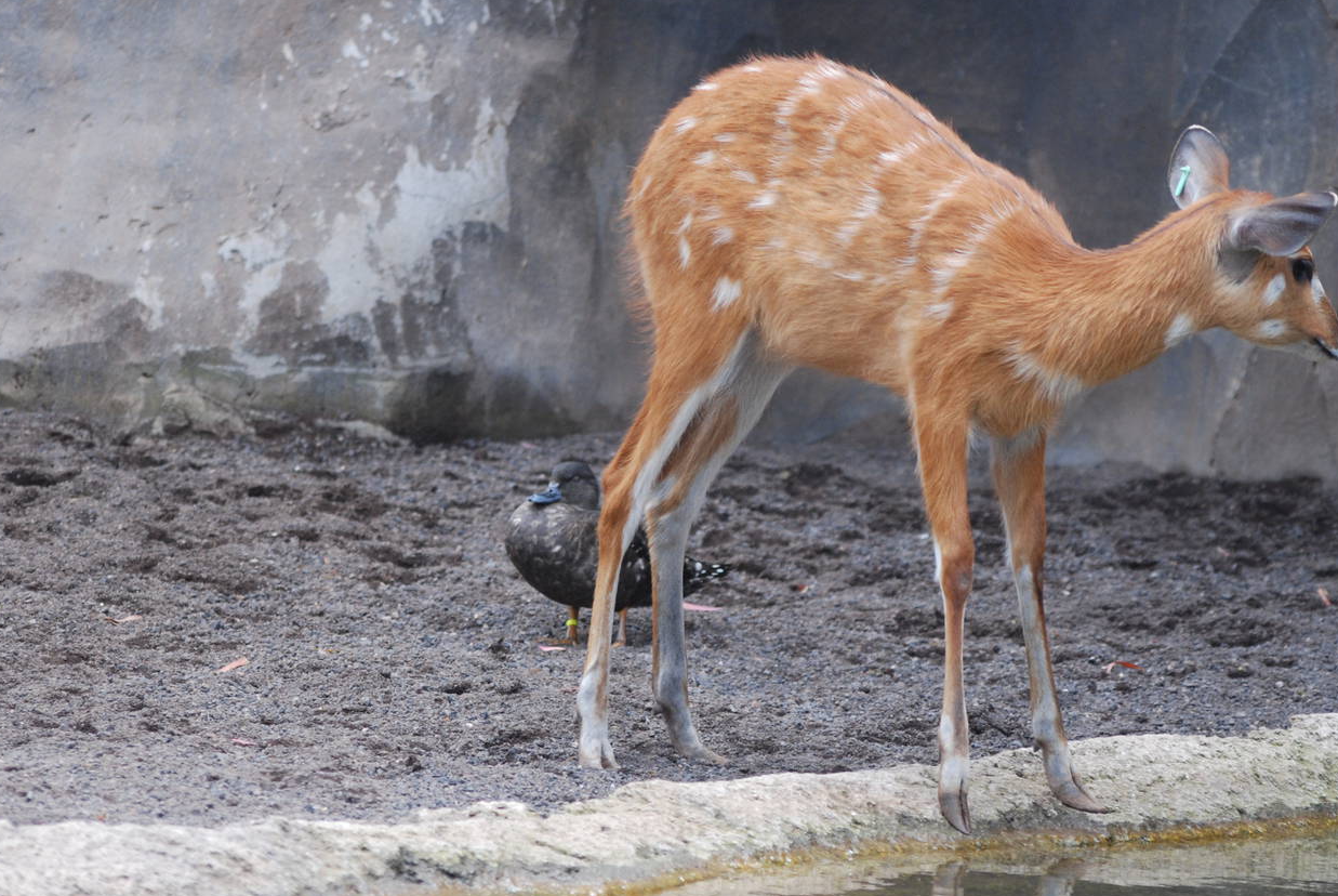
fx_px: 10828
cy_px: 409
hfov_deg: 7.1
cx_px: 765
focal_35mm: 291
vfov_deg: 4.7
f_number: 4.5
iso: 400
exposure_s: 1/500
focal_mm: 150
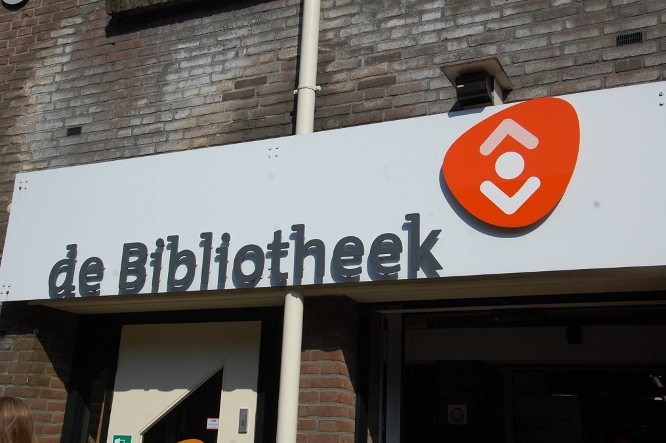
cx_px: 333
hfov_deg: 46.4
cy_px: 222
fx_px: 776
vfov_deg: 31.8
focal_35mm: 42
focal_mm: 28
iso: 200
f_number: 11
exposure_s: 1/500
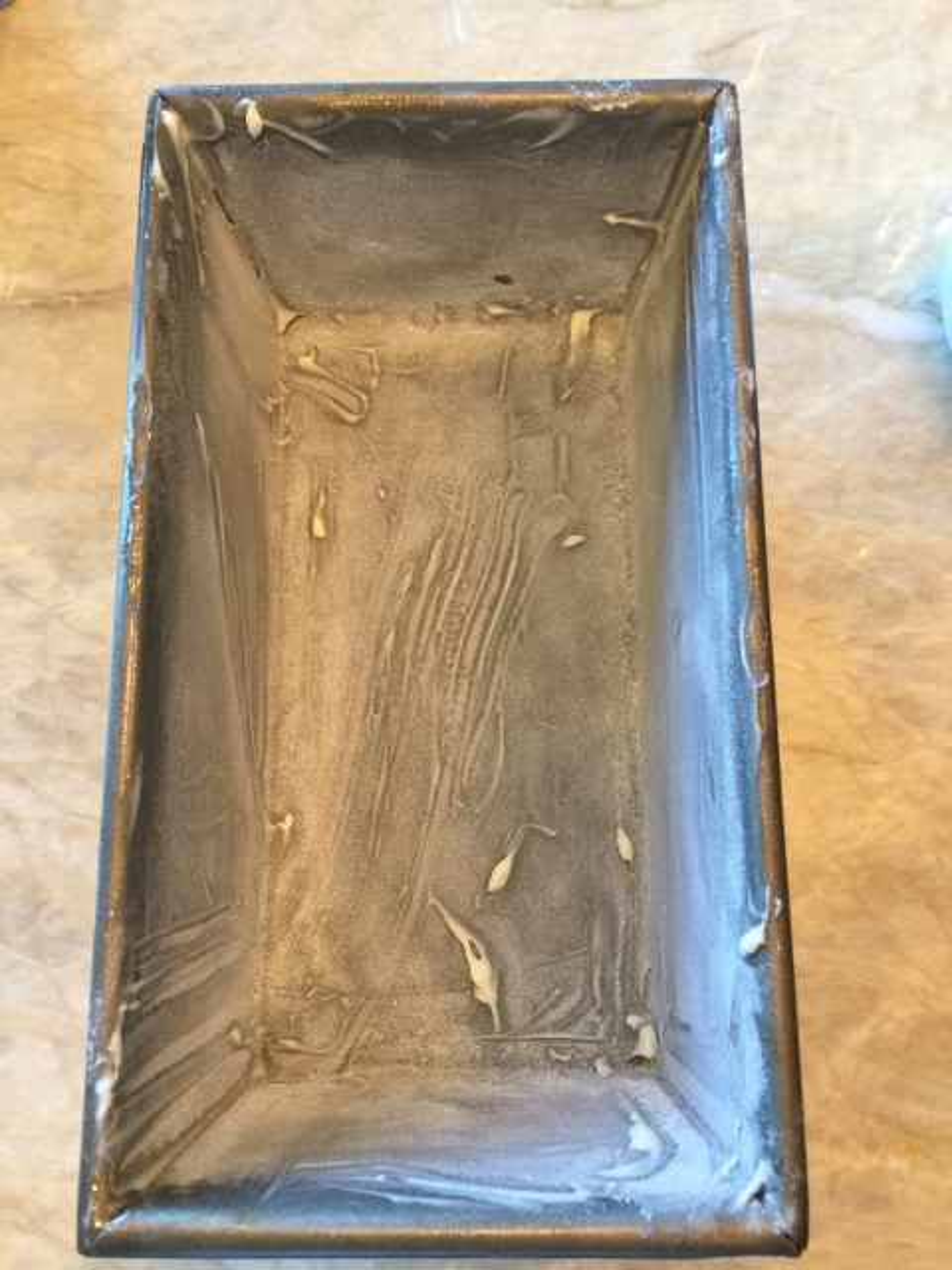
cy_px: 635
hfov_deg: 48.2
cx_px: 476
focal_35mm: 29
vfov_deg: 61.7
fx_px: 1063
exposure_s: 1/15
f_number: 2.2
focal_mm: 4.15
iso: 32
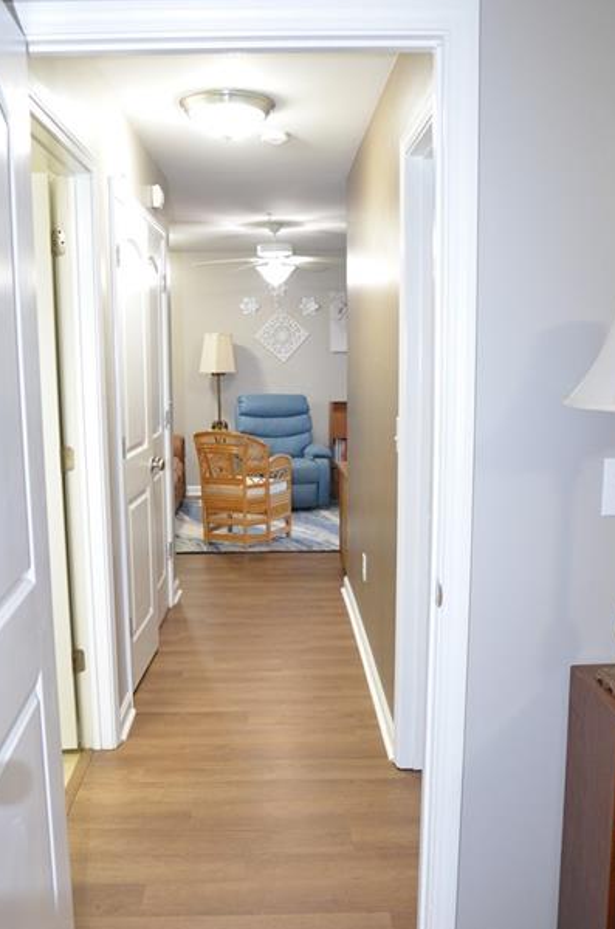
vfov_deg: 57.8
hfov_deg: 40.2
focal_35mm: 33
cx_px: 285
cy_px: 494
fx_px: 841
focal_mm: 17
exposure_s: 1/40
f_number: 3.2
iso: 800
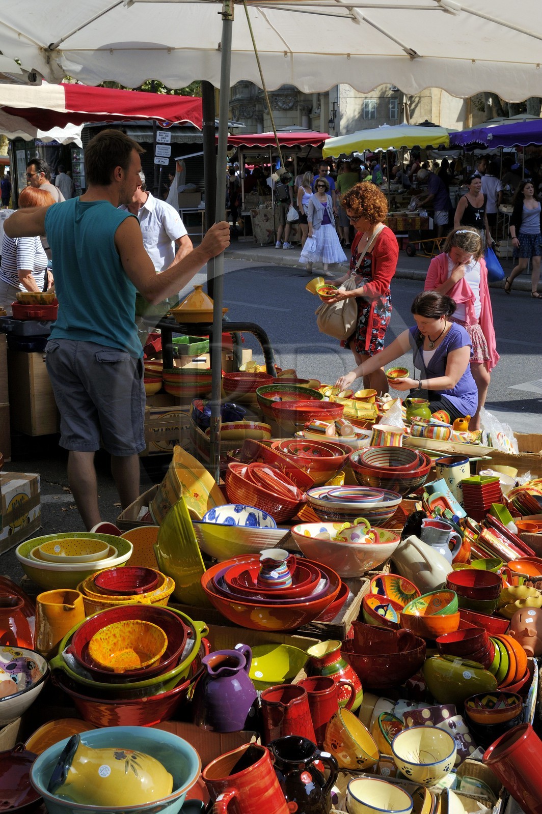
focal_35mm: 50
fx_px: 1131
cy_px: 407
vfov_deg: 39.6
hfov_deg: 26.9
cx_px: 271
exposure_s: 1/200
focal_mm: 50
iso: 400
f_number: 16
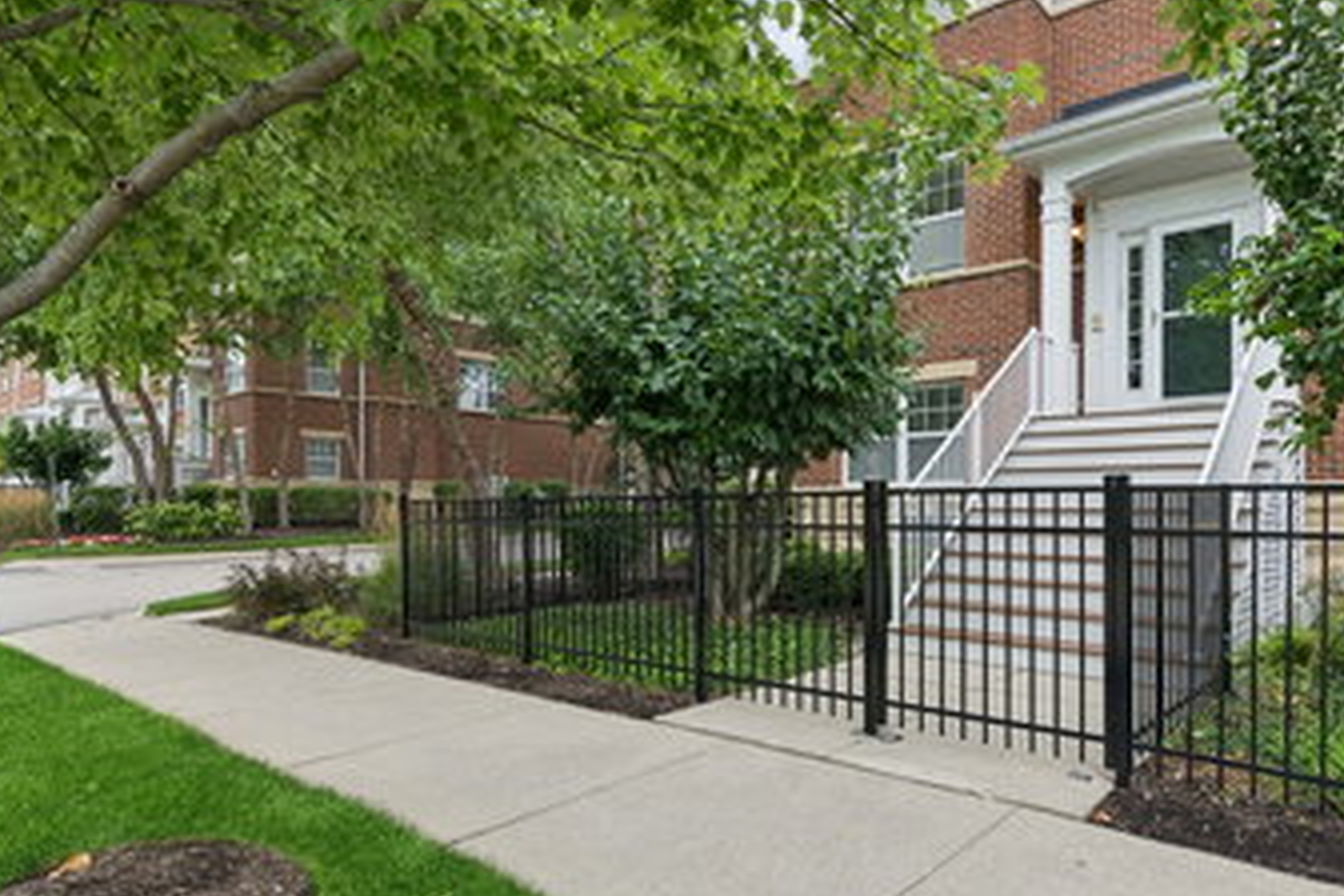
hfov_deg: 82.5
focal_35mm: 20
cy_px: 392
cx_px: 836
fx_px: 747
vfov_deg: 61.7
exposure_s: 1/30
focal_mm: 14
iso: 200
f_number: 9.5
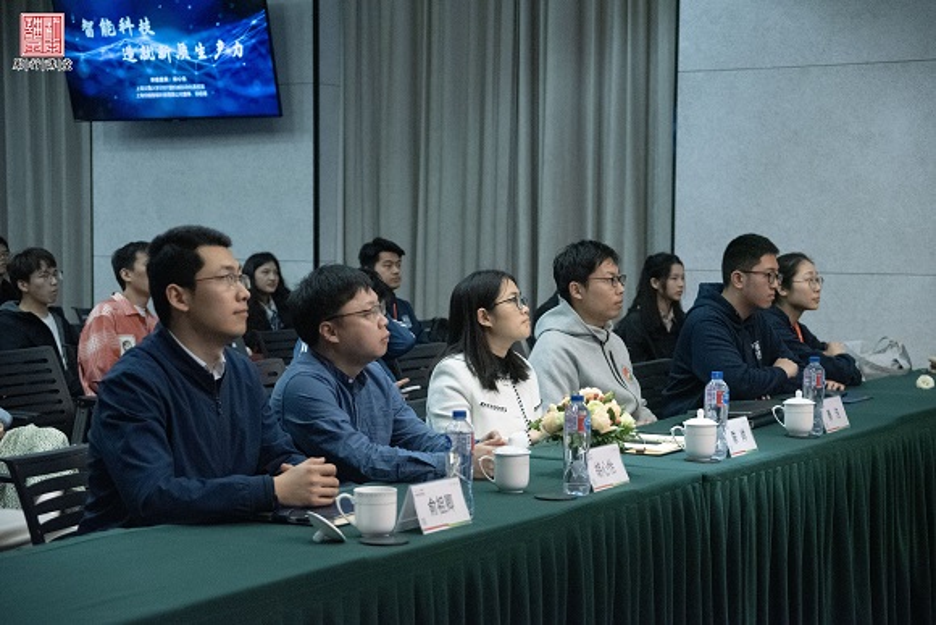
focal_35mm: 75
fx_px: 1950
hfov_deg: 27.0
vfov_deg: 18.2
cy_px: 312
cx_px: 468
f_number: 4.8
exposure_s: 1/640
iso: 6400
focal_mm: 75
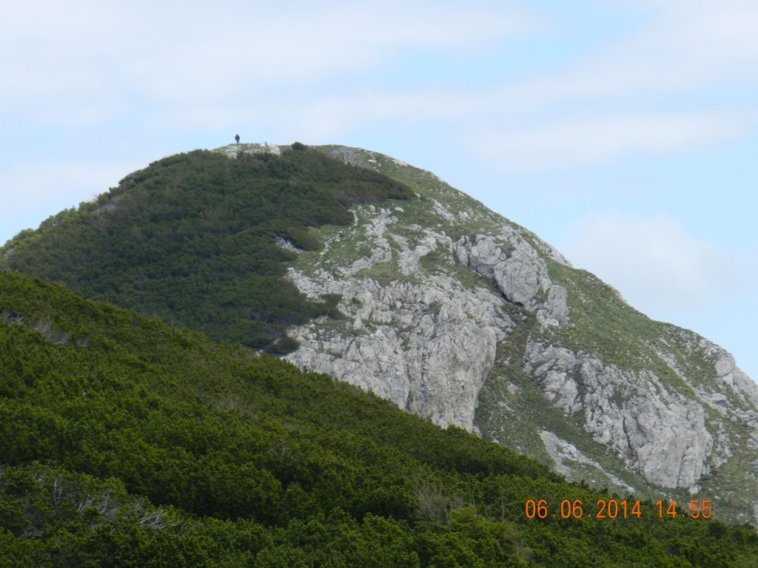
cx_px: 379
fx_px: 5233
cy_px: 284
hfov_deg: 8.3
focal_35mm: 239
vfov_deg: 6.2
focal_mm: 42.4
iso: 160
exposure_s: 1/500
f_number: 5.1
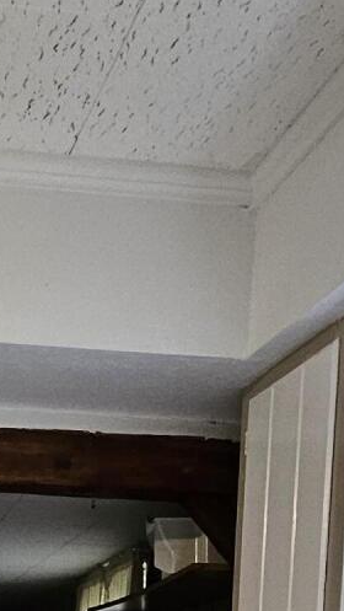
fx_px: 923
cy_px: 792
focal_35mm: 57
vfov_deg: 29.5
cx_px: -80
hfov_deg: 19.7
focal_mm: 1.74
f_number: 2.2
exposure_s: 1/60
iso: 200
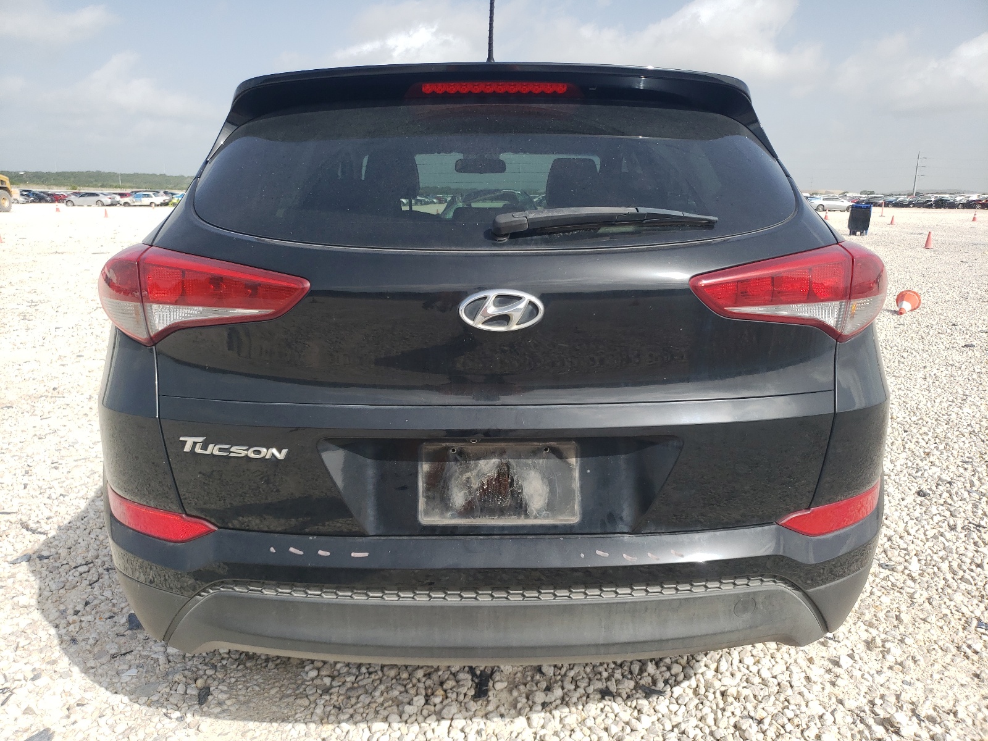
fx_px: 742
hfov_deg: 67.3
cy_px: 370
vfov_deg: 53.1
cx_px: 494
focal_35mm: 26
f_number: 1.5
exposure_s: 1/2000
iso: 50
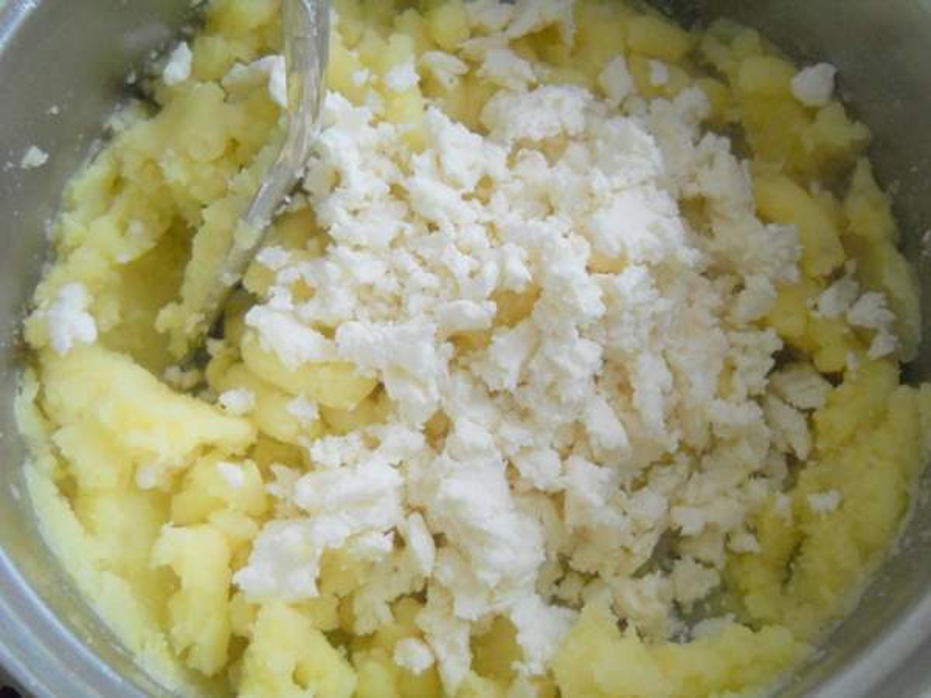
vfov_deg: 35.1
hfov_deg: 45.8
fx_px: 1103
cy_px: 349
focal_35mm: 41
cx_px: 466
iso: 400
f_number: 3.1
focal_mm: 6.72
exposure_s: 1/160
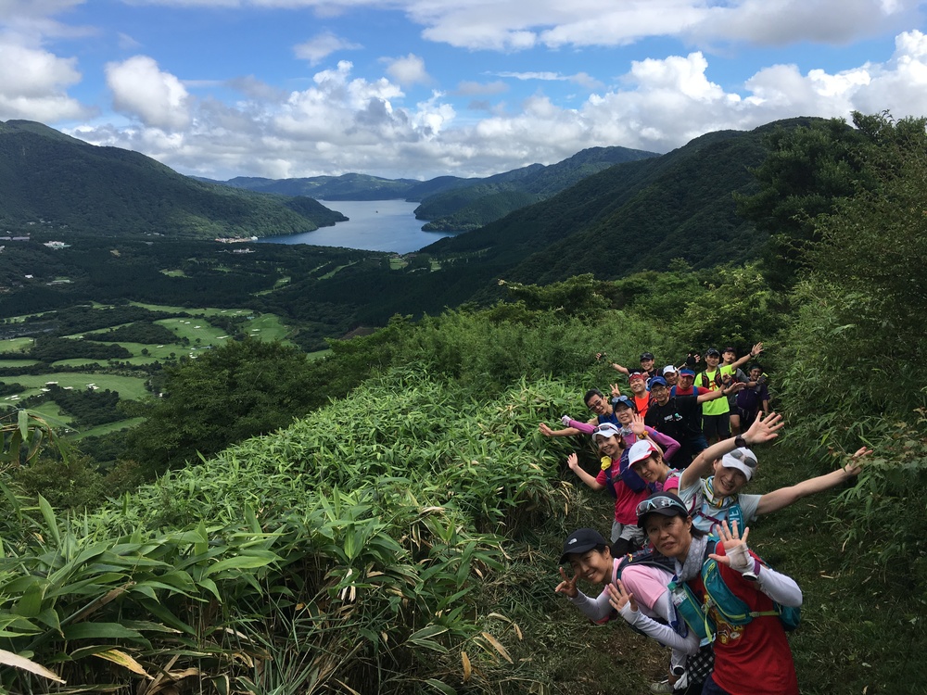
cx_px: 464
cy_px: 348
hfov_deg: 61.7
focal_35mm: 29
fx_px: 777
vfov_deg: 48.2
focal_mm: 4.15
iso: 25
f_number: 2.2
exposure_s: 1/1350
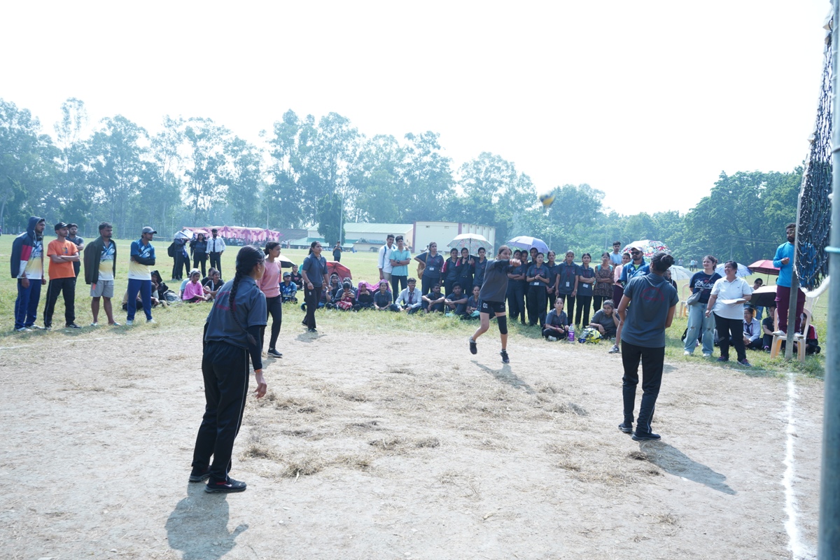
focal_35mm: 28
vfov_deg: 46.4
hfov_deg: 65.5
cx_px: 420
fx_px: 653
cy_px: 280
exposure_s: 1/100
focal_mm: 28
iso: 125
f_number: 9
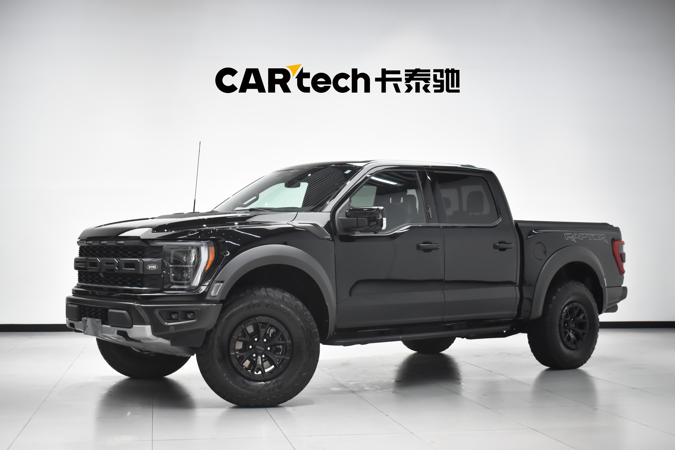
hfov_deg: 41.1
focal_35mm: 48
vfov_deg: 28.1
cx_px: 338
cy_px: 225
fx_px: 900
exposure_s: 1/200
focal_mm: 32
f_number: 4.5
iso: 1600
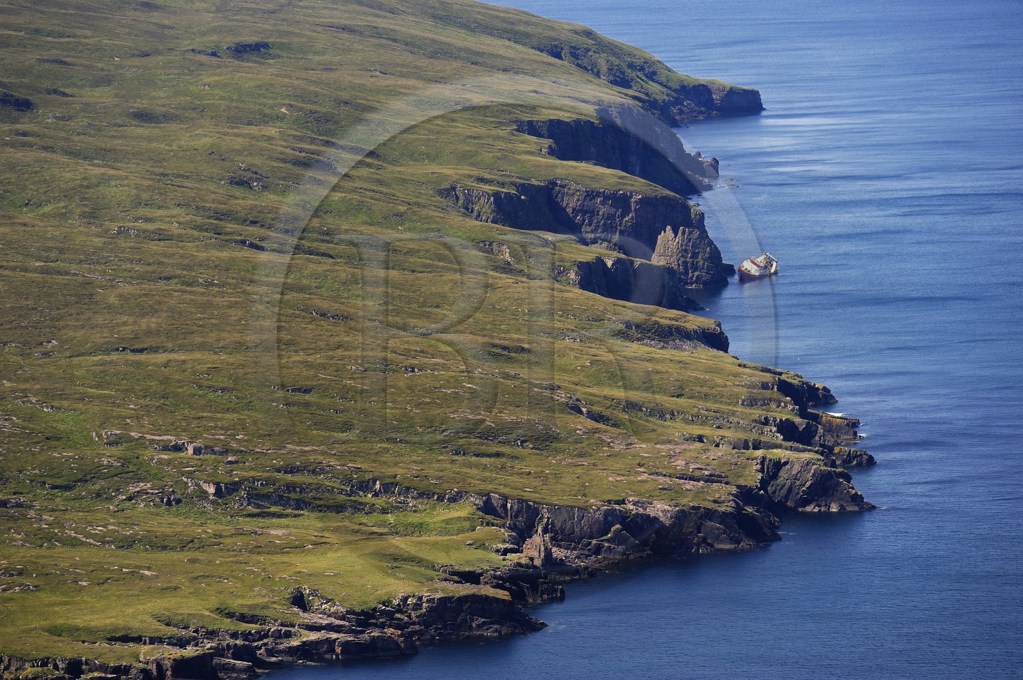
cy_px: 340
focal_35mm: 200
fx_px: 5679
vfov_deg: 6.9
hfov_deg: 10.3
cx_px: 512
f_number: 5.6
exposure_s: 1/800
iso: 200
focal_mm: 200
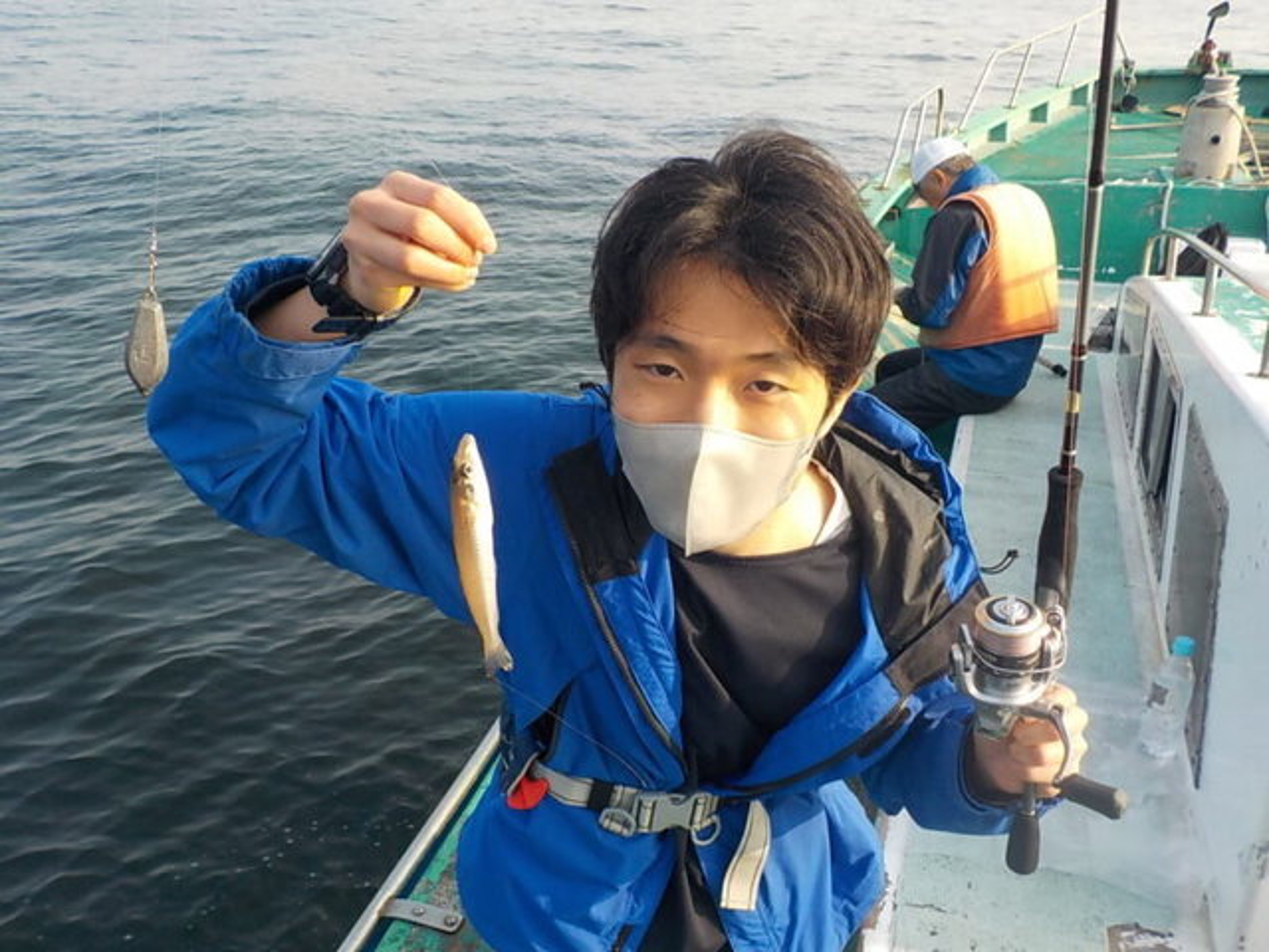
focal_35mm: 30
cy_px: 476
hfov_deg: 60.0
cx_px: 634
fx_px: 1100
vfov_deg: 46.8
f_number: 3.3
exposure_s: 1/500
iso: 125
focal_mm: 4.1
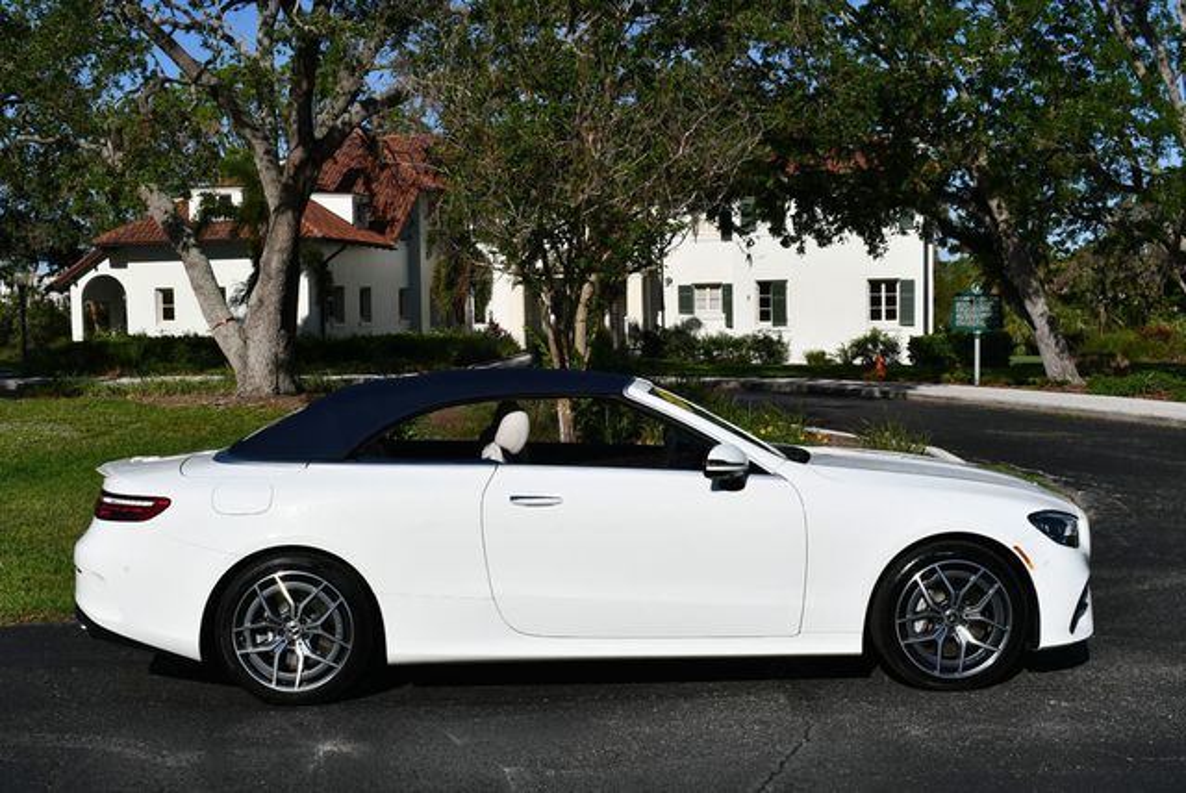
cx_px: 593
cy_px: 396
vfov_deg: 28.1
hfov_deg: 41.1
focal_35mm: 48
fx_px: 1583
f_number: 10
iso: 100
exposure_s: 1/400
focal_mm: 24
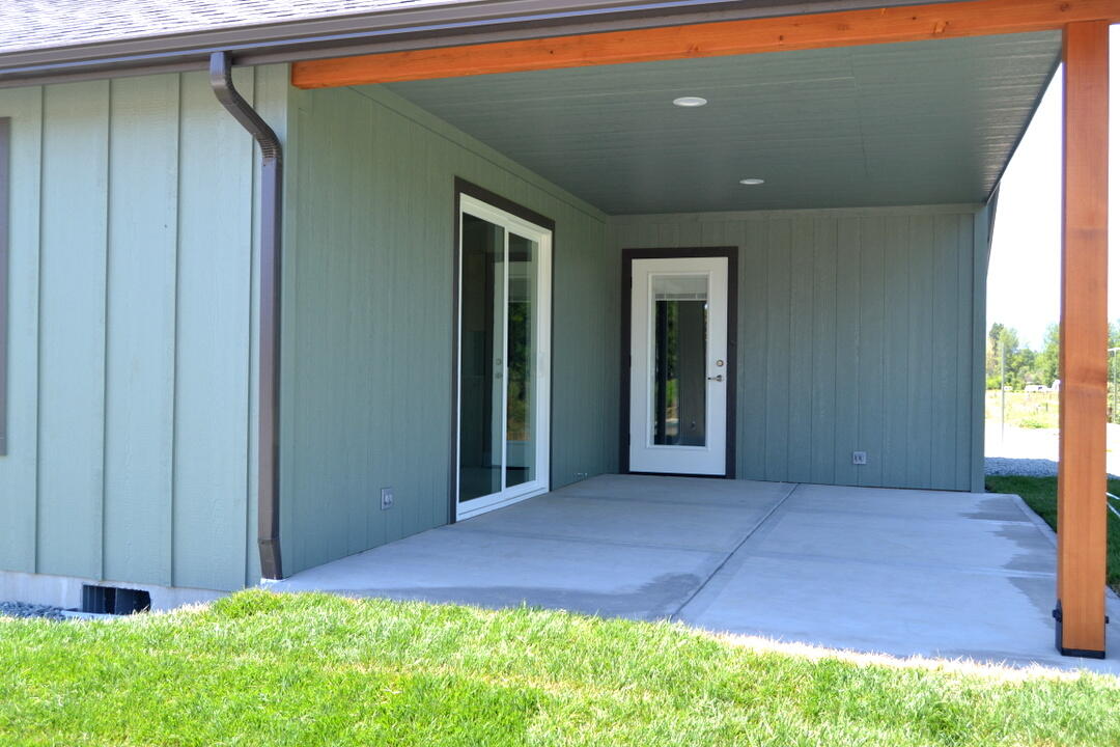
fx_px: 1027
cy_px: 374
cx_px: 560
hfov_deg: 57.2
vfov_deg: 40.0
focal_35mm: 33
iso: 180
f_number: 5.6
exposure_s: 1/125
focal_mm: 22
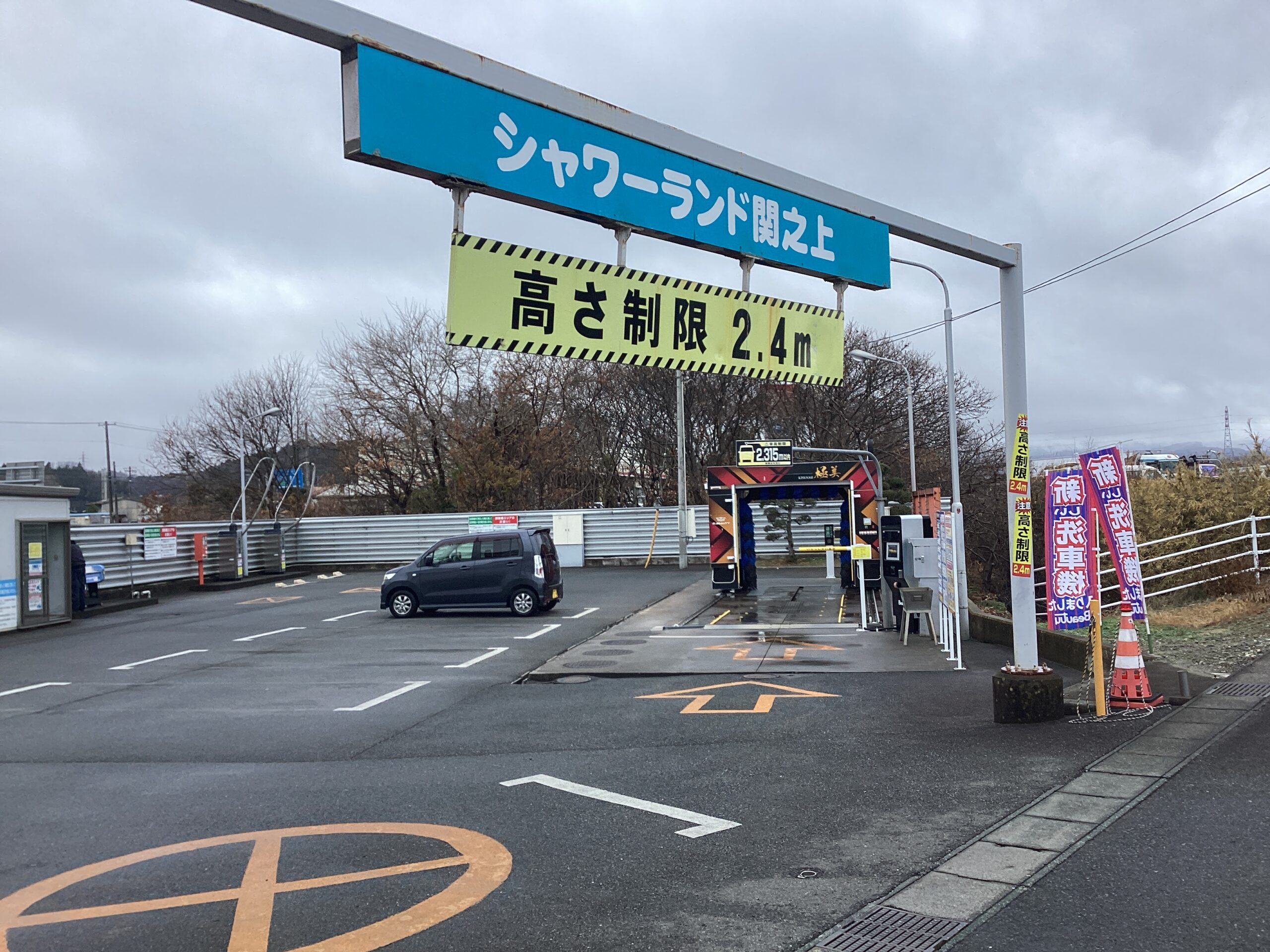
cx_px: 635
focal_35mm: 31
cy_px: 476
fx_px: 1137
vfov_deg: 45.4
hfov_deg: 58.4
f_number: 2.4
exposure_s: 1/327
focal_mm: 3.3
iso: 25
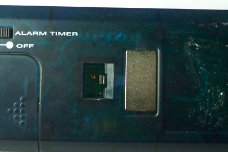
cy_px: -15
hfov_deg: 20.2
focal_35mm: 101
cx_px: 103
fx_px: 640
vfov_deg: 13.3
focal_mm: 8
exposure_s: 1/20
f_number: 2.8
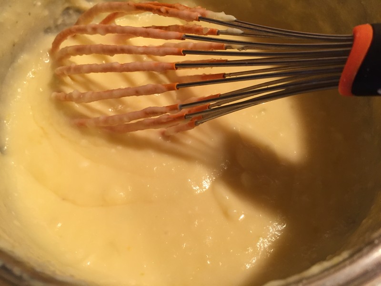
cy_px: 143
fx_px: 319
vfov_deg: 48.2
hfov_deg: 61.7
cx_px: 190
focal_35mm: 29
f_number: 2.2
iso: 160
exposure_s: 1/33
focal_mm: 4.15
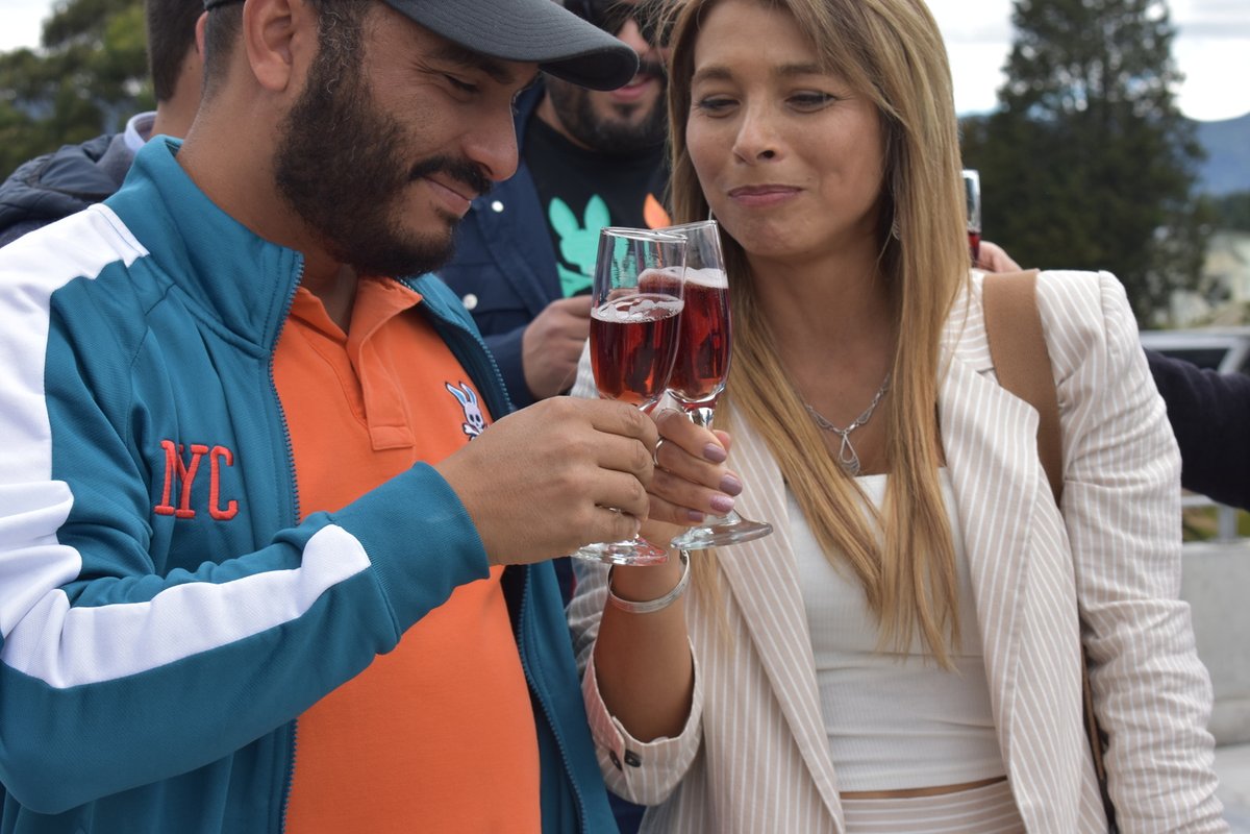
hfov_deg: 24.6
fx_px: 2864
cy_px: 417
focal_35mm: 82
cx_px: 625
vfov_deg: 16.6
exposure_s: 1/500
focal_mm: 55
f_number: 8
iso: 400
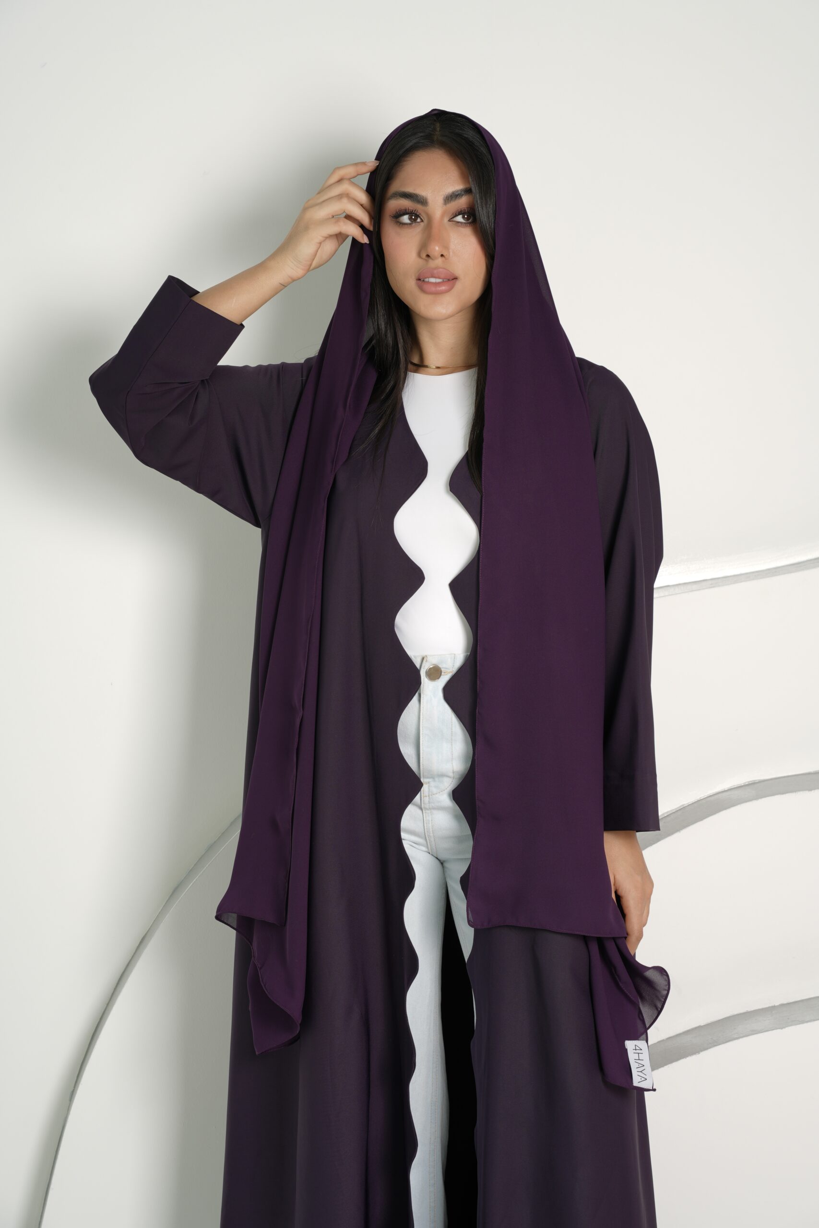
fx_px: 2388
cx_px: 410
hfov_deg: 19.5
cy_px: 614
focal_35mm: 70
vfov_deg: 28.8
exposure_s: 1/125
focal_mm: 70
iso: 80
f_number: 8
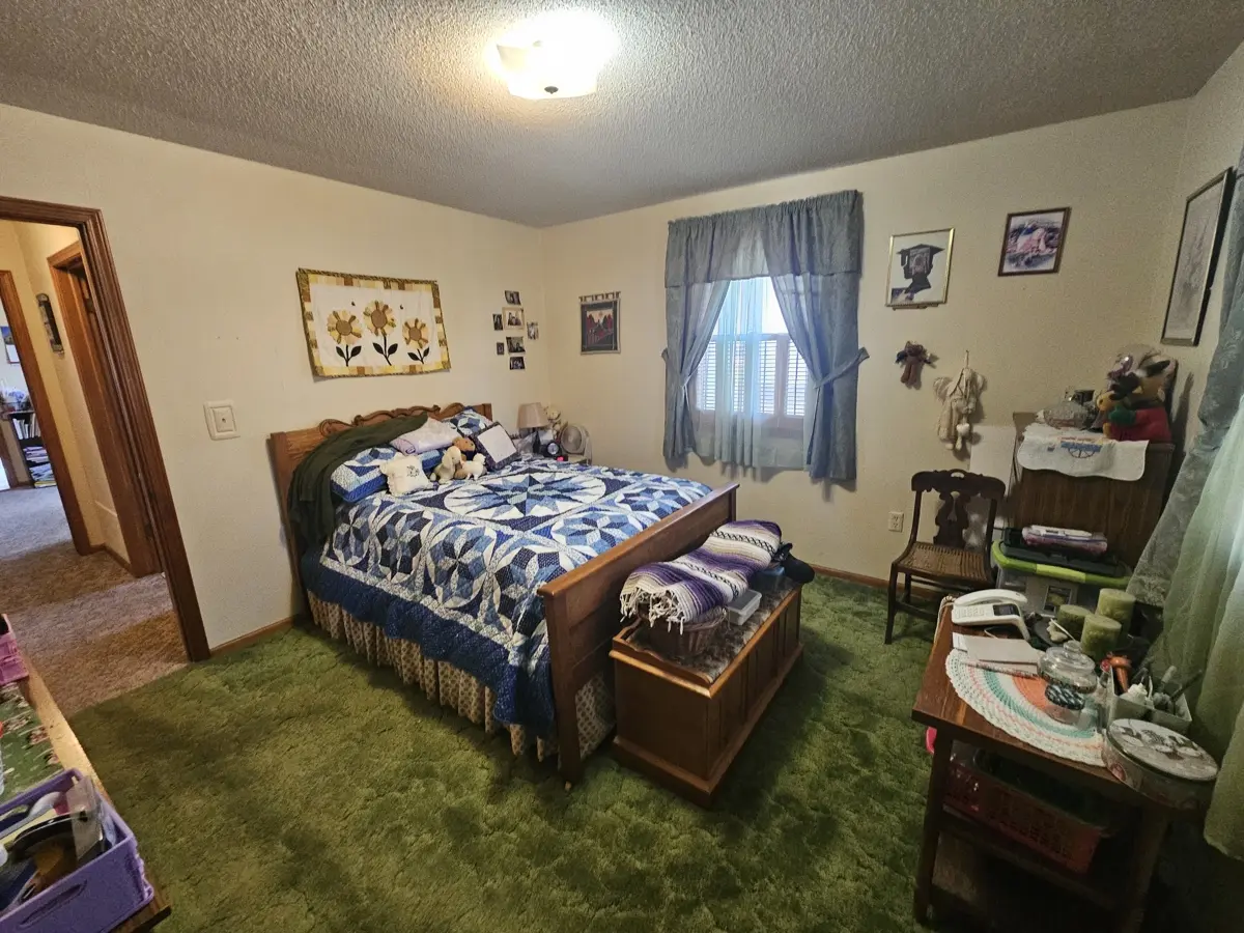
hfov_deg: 106.2
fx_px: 467
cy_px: 466
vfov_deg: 89.9
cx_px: 622
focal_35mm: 13
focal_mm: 2.2
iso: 320
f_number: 2.2
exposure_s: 1/30
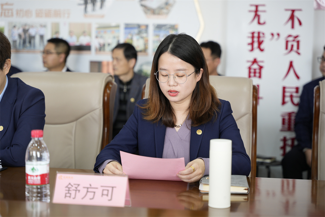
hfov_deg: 28.8
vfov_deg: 19.5
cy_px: 108
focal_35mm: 70
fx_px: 632
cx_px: 162
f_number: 2.8
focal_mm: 70
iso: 250
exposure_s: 1/80
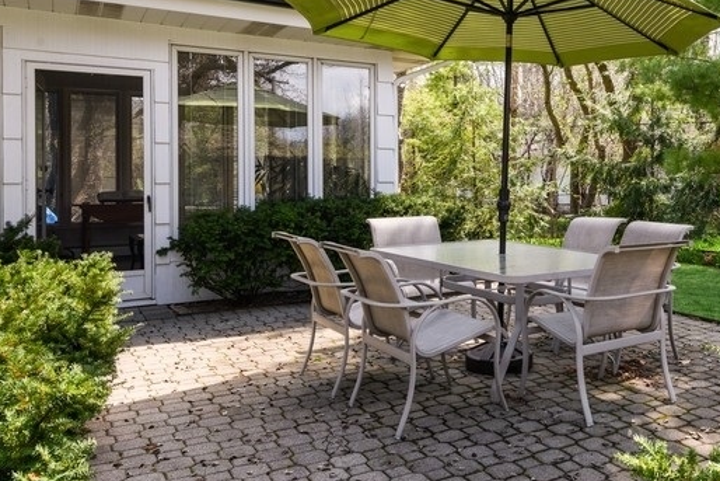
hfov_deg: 51.4
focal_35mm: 35
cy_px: 184
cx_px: 563
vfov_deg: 37.7
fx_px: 700
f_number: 9.5
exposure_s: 1/125
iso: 200
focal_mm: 20
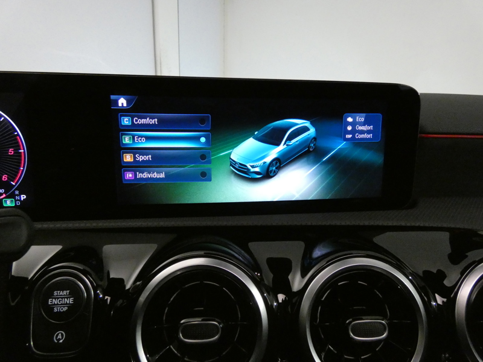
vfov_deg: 66.0
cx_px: 242
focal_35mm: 20
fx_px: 279
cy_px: 181
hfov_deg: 81.7
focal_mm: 3.6
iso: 1250
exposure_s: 1/60
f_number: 2.8
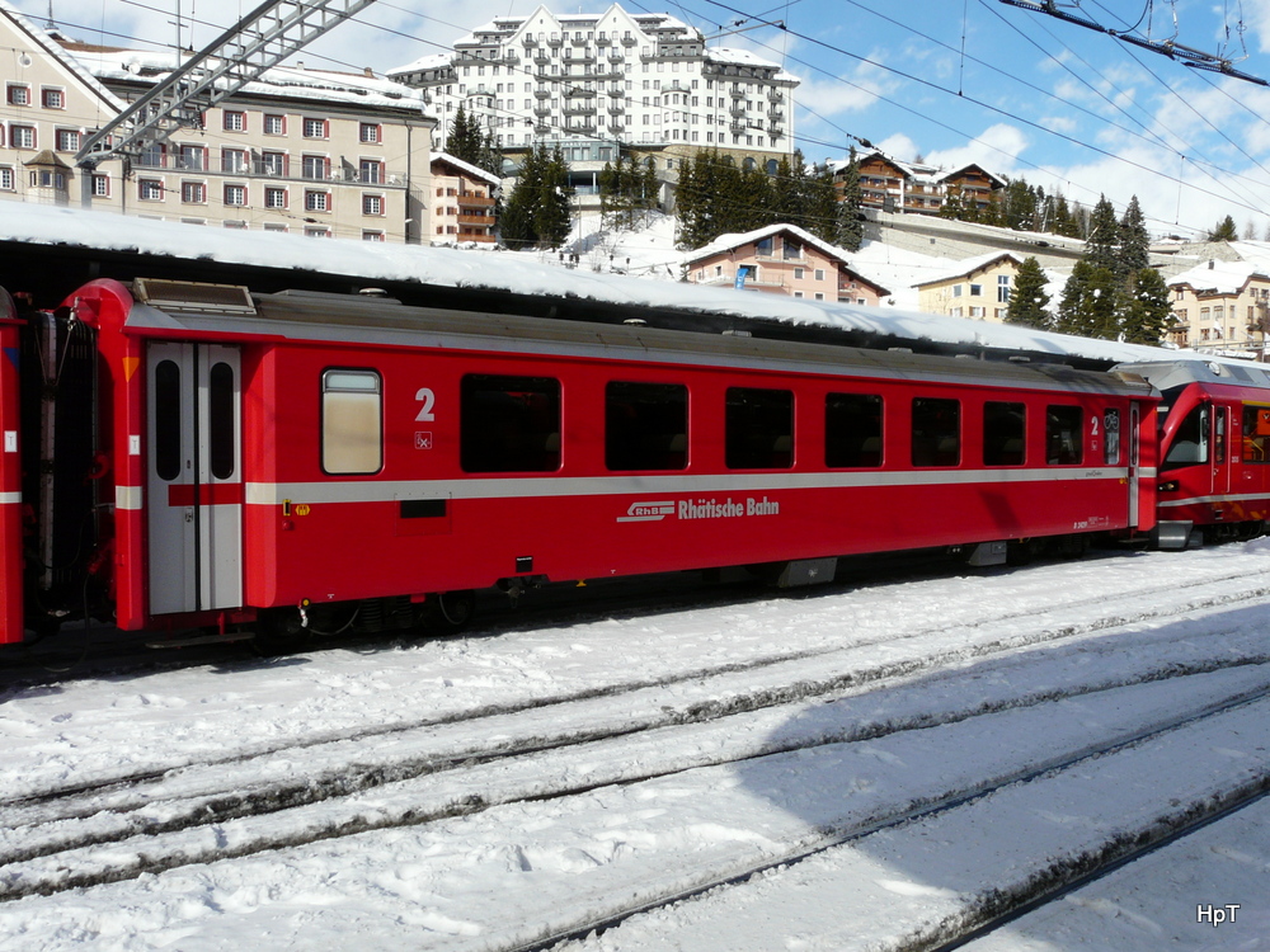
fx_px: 1137
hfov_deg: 58.4
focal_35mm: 31
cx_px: 635
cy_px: 476
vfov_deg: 45.4
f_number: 6.3
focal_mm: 5.1
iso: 100
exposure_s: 1/400
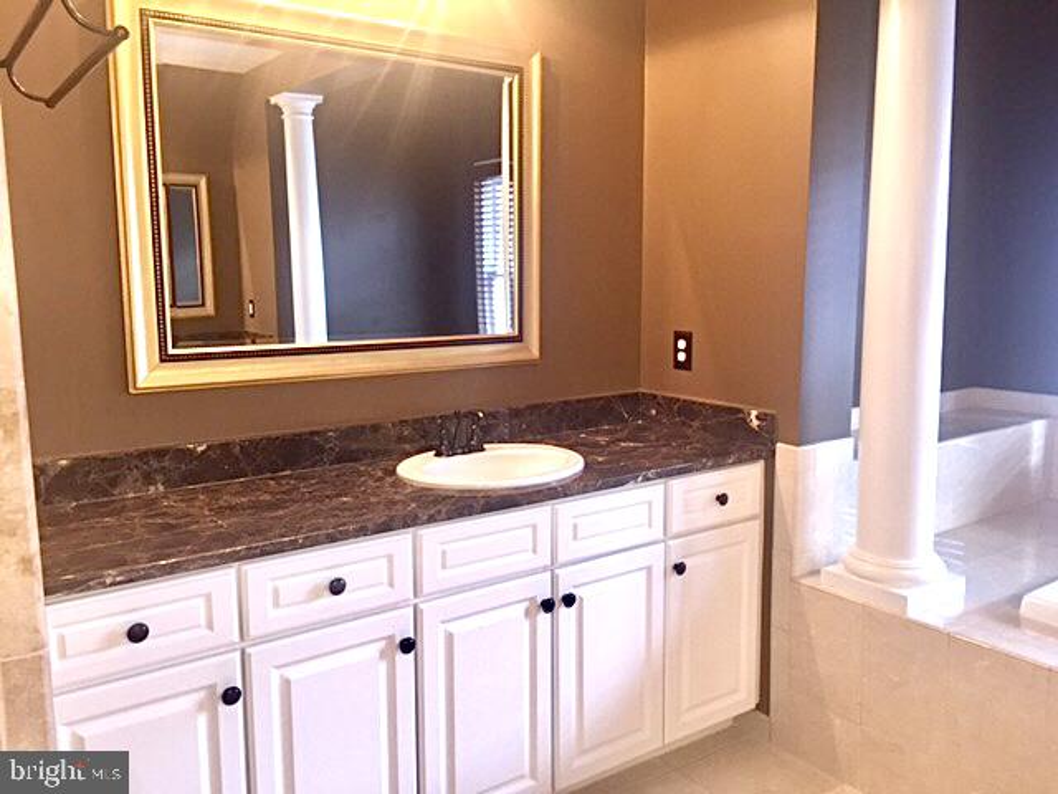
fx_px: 886
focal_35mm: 29
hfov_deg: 61.7
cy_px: 397
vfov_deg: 48.2
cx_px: 529
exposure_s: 1/30
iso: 64
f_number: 2.2
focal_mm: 4.15
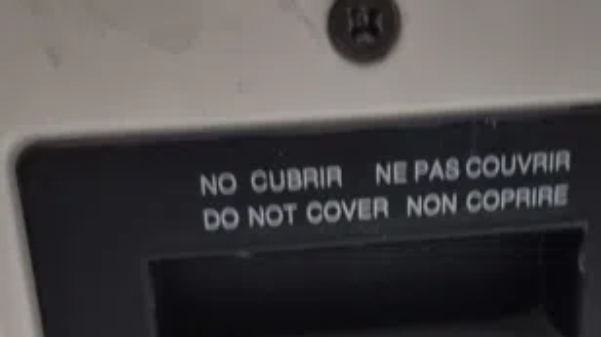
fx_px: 828
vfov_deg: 20.7
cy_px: 452
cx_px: 382
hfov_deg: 39.6
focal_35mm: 52
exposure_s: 1/33
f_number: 1.8
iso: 1250
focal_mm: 5.4
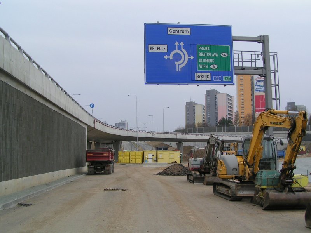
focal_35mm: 38
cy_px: 116
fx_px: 341
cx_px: 156
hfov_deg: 49.0
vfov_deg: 37.7
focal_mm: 5.8
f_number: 5.6
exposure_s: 1/320
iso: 50
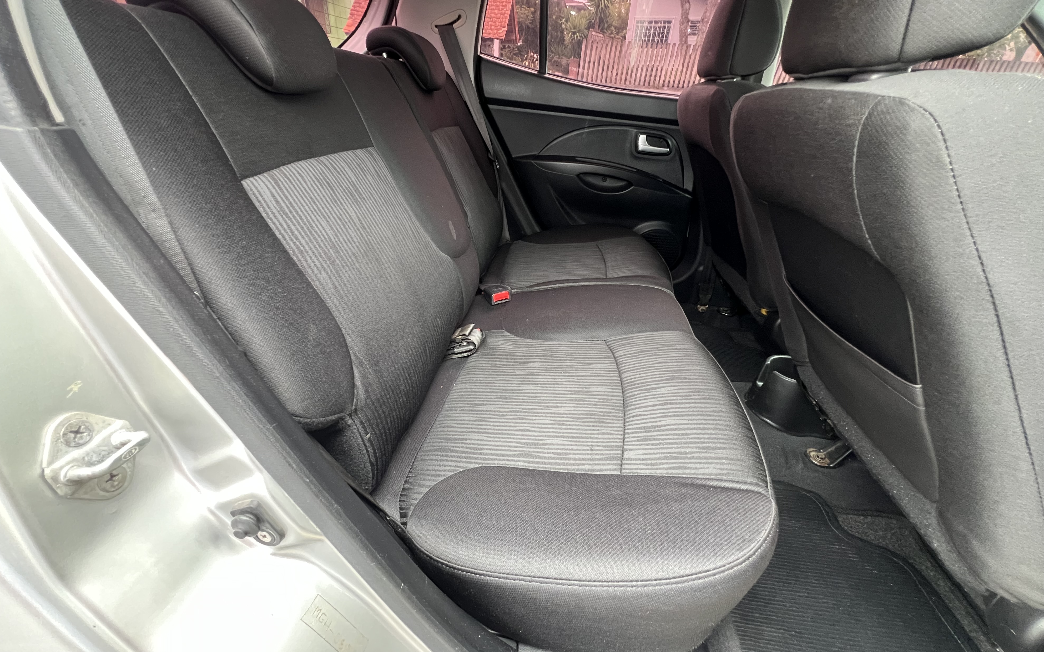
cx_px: 514
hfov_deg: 105.3
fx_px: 398
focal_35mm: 14
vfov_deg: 78.4
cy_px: 292
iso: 320
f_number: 1.8
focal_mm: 1.57
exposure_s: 1/60
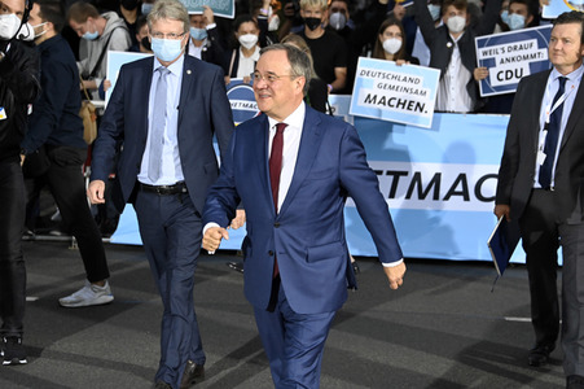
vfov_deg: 13.7
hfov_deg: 20.4
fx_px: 1621
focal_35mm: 100
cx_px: 292
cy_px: 194
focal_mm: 100
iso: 6400
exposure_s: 1/320
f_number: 5.6
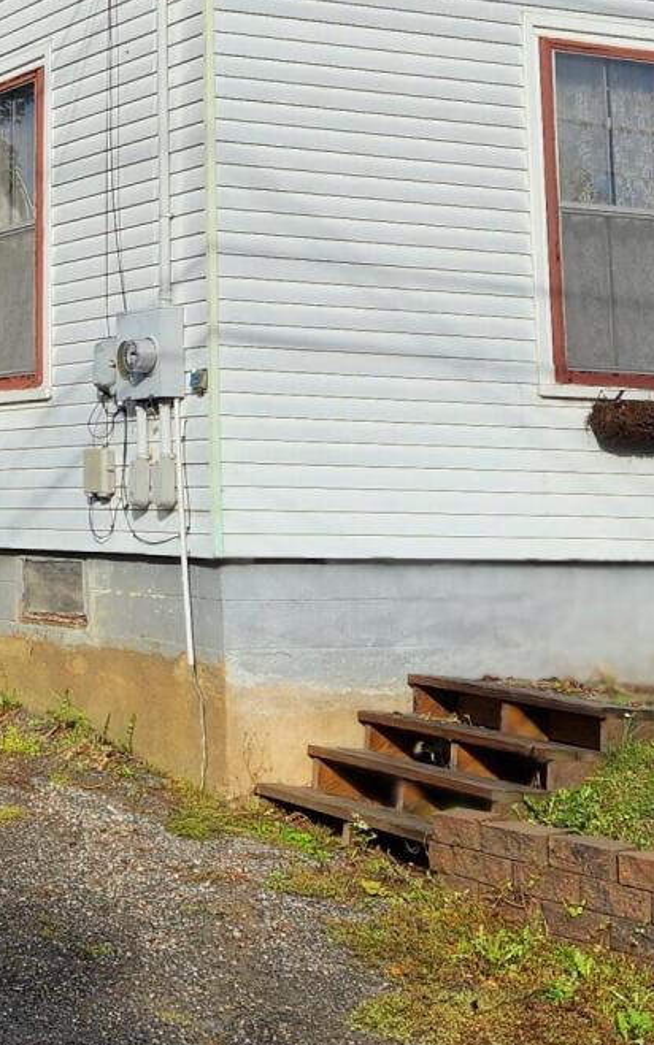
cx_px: -83
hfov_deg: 17.0
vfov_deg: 27.2
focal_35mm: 74
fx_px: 2110
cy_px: 181
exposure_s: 1/950
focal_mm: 5.4
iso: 20
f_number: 1.8
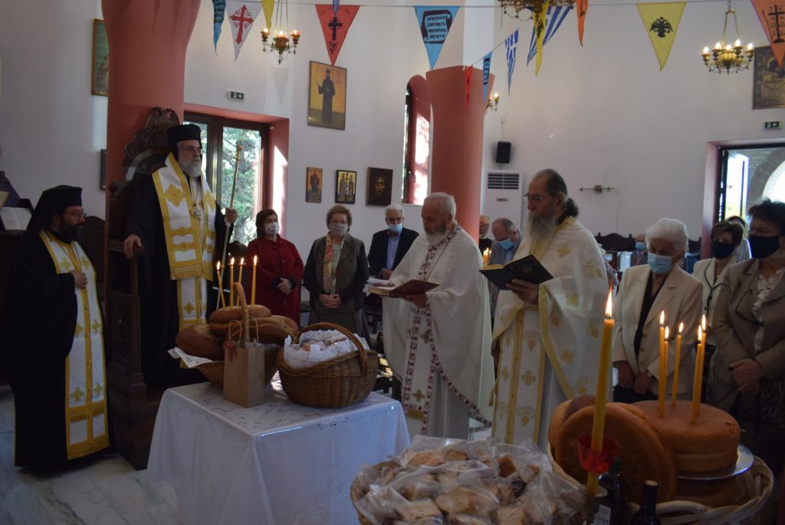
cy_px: 262
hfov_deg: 67.4
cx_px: 392
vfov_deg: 48.0
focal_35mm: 27
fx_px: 589
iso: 400
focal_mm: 18
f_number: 4.5
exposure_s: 1/80
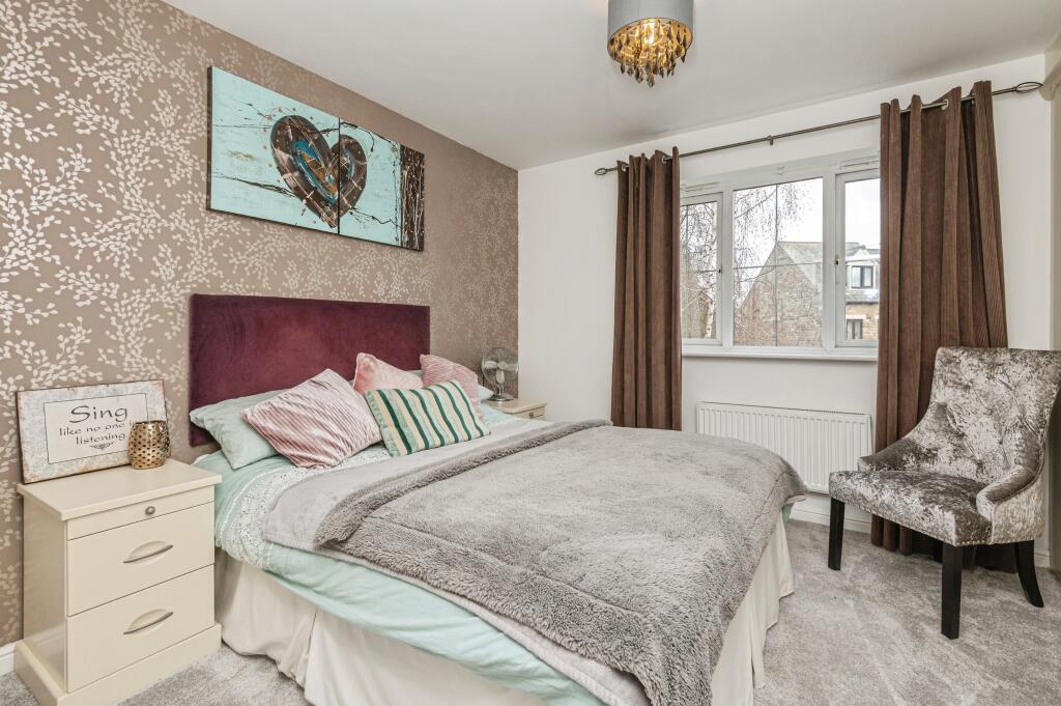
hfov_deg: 96.8
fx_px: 471
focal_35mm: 16
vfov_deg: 73.7
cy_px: 353
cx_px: 530
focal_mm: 16
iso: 320
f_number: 8
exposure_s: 1/125
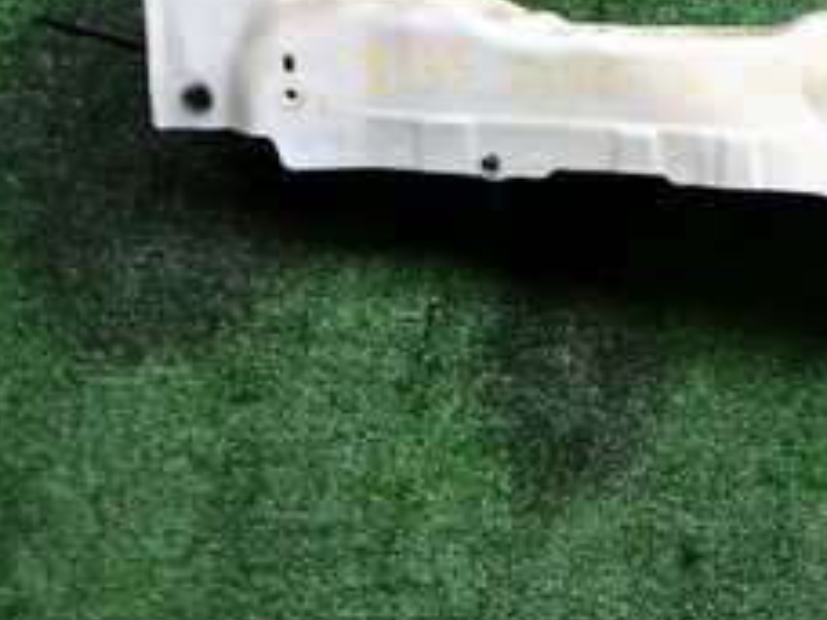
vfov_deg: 18.3
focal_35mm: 79
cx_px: 1019
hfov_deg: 22.6
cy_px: 40
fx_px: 1887
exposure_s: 1/125
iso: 160
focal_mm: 5.4
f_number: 2.3
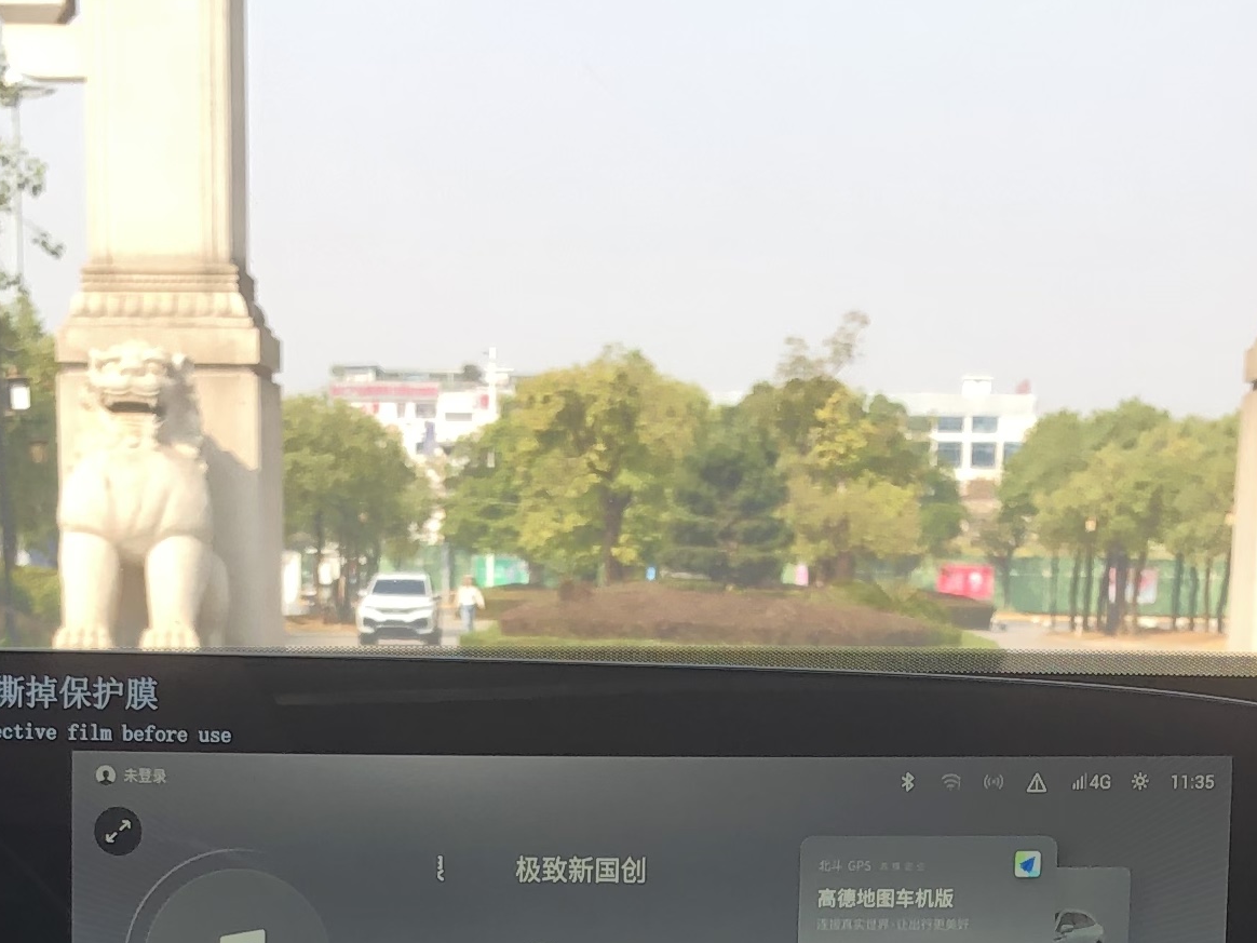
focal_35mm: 97
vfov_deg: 13.9
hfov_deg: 20.2
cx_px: 524
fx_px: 3522
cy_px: 1595
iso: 32
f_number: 1.8
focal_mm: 3.99
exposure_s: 1/120
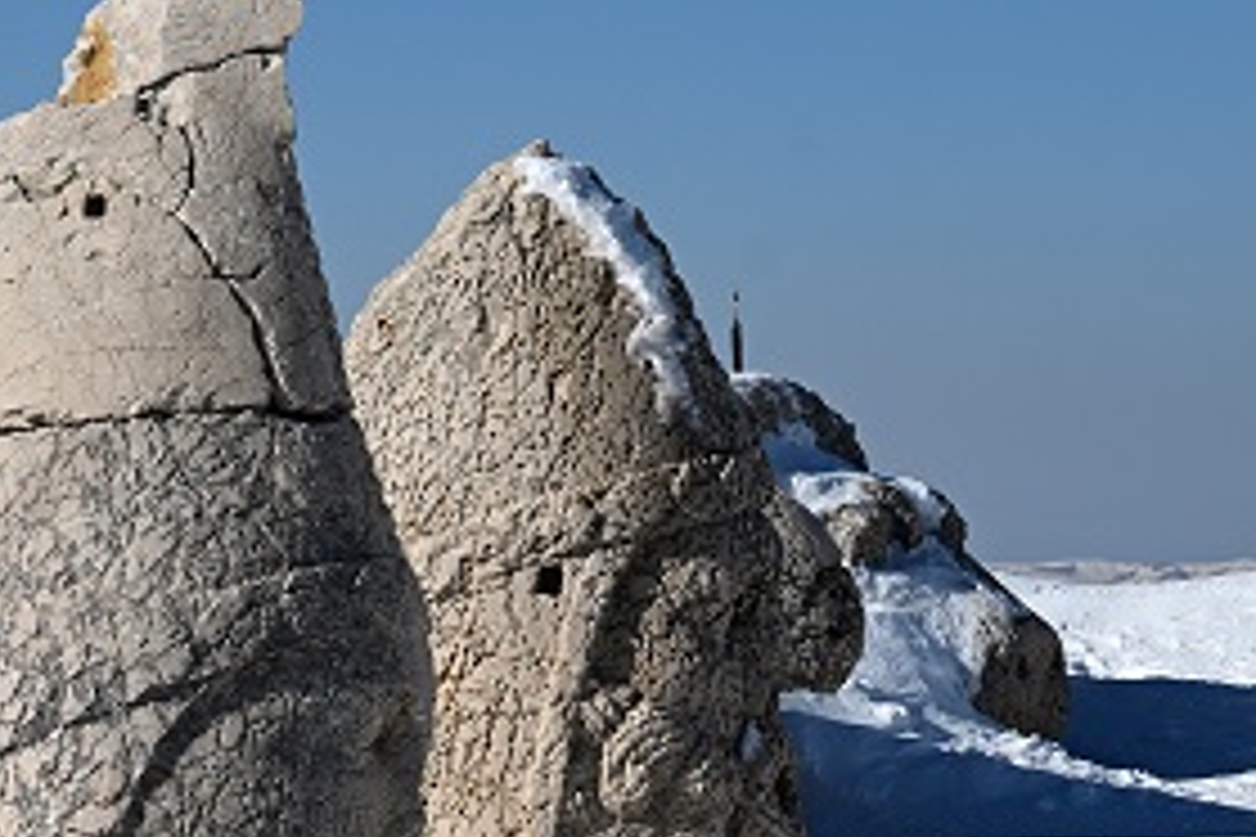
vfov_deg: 6.1
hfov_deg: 9.1
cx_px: 230
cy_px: 598
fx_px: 7884
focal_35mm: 226
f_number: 9
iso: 200
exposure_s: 1/1600
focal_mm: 70
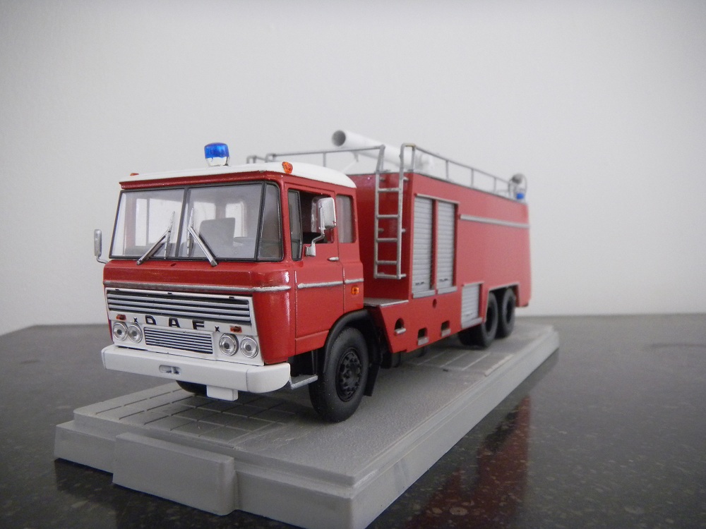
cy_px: 264
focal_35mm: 28
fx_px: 571
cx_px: 353
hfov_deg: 63.4
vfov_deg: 49.7
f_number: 3.9
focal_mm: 5
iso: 400
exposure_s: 1/46.8
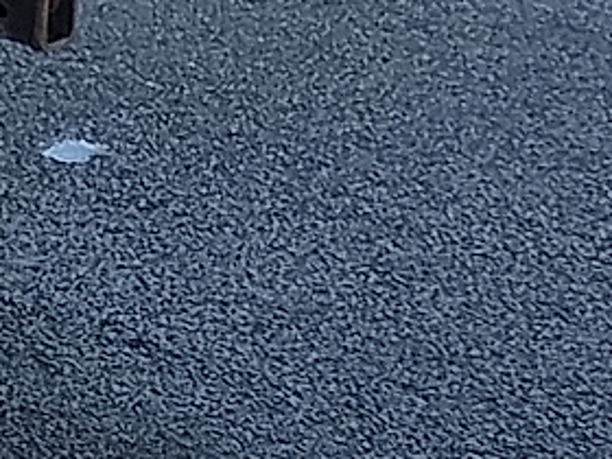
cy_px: -566
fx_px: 3430
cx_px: -1113
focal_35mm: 194
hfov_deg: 8.7
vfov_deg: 7.3
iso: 25
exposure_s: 1/909
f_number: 1.8
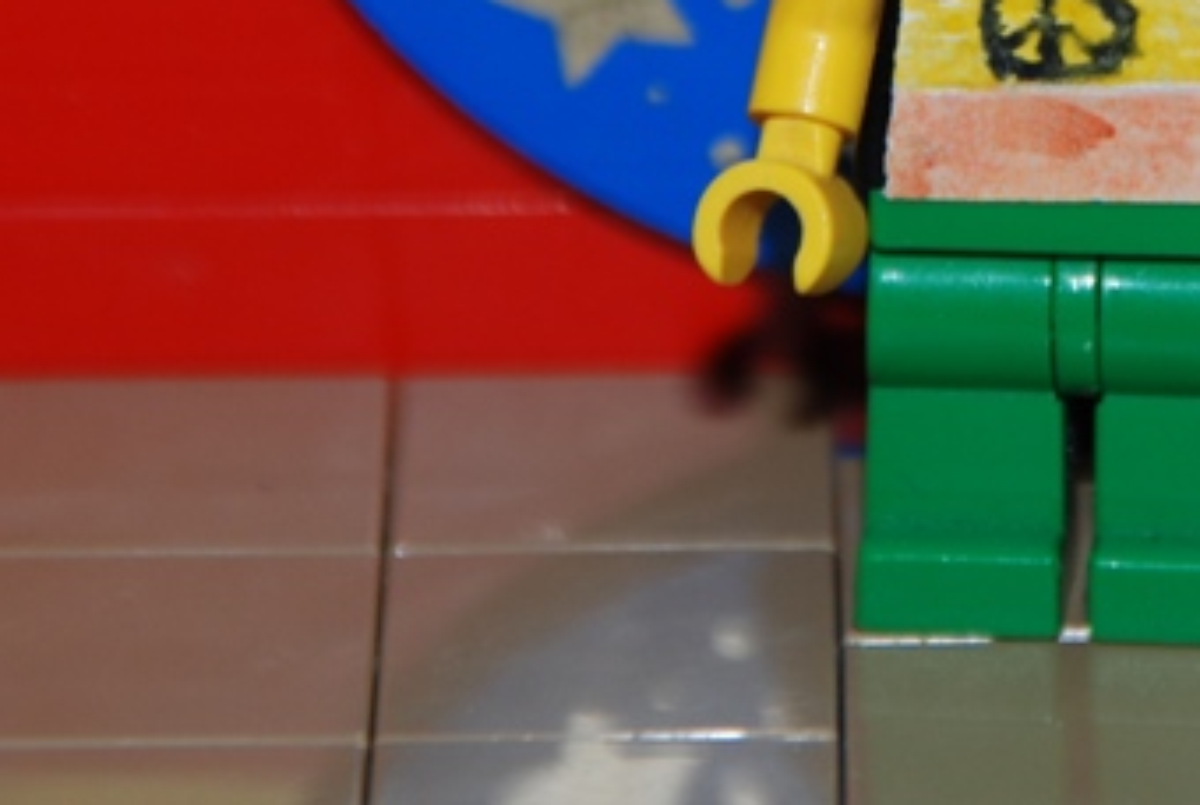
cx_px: 1165
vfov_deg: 2.0
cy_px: -92
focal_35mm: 706
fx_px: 23574
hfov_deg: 2.9
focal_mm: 200
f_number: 6.3
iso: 200
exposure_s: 1/60
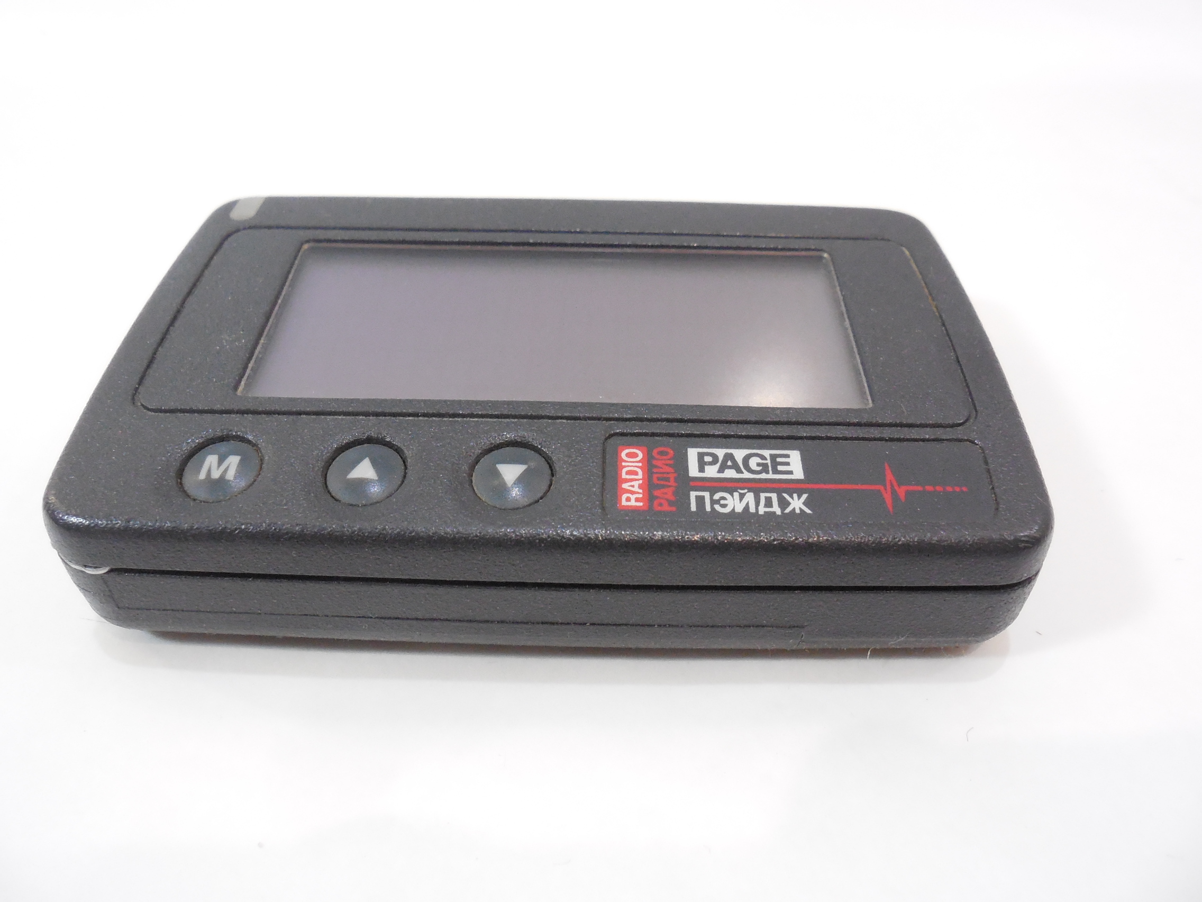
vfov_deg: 53.1
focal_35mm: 26
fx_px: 903
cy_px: 451
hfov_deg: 67.3
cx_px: 601
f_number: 3.5
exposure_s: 1/200
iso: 800
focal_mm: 4.6
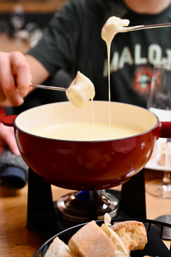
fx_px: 435
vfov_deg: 32.9
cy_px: 128
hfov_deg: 22.3
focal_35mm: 61
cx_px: 86
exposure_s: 1/200
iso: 12800
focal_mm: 61
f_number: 6
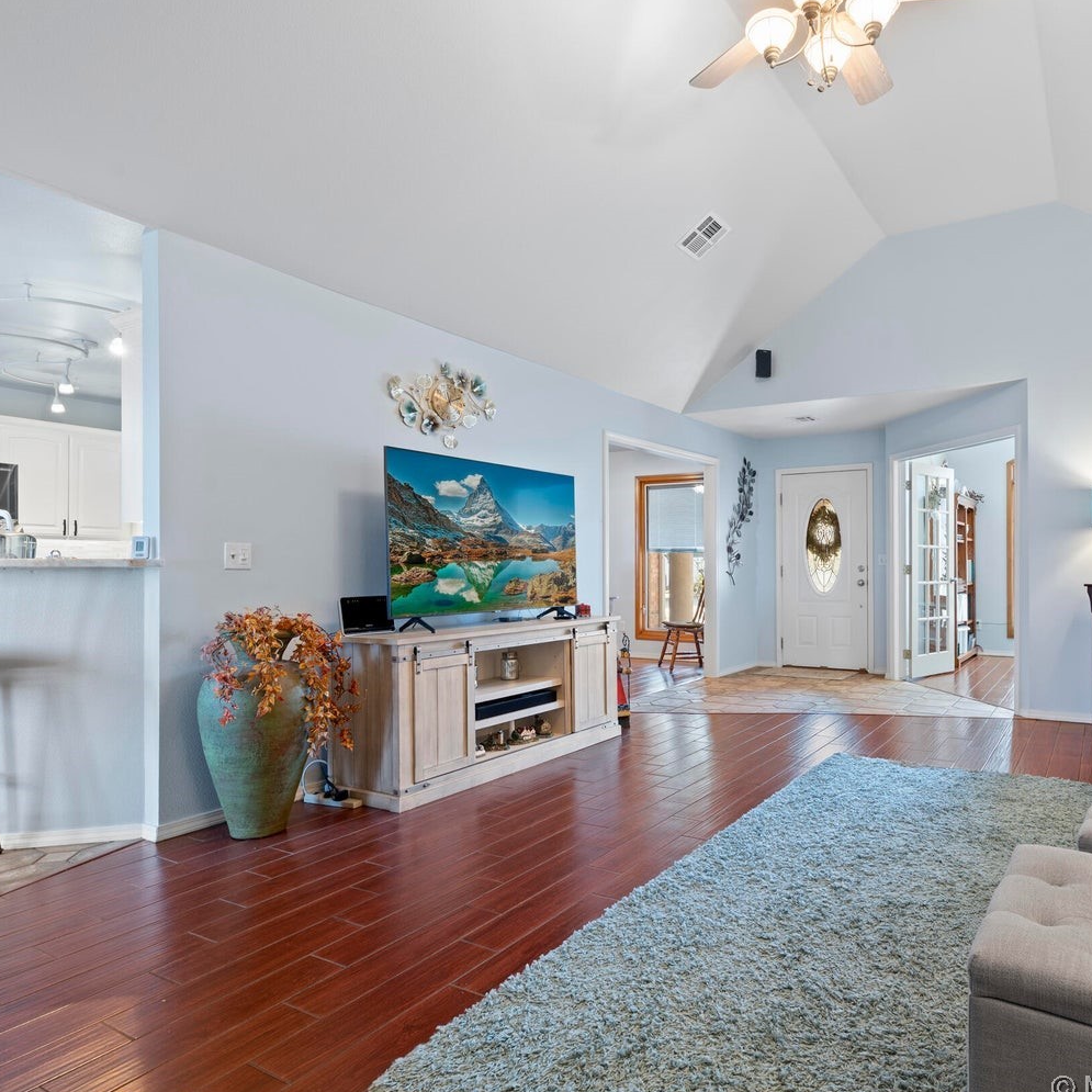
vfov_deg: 72.1
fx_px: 749
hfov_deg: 70.9
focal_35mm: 21
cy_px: 558
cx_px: 685
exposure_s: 2
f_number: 9
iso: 250
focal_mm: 16
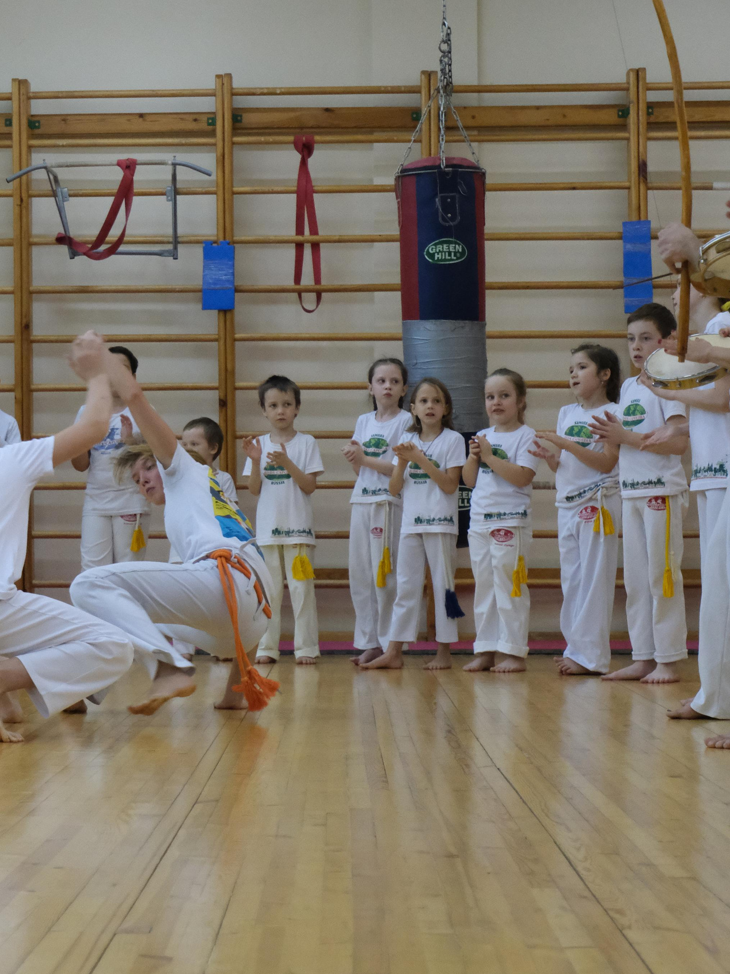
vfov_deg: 19.8
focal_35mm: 99
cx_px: 52
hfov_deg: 14.8
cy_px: 485
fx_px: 2784
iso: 6400
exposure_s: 1/300
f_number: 5.6
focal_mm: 45
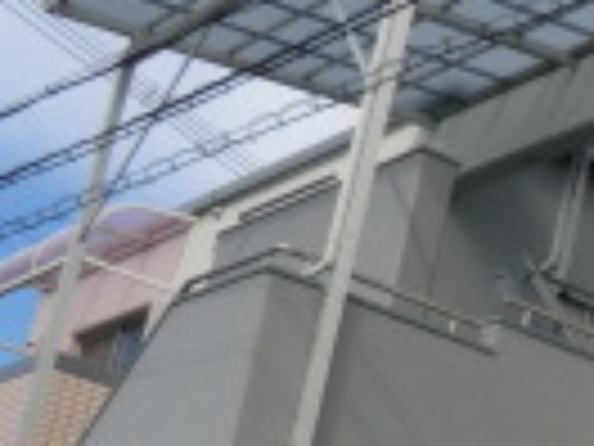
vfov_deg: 12.5
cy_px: 491
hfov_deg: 14.7
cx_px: 1089
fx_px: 1991
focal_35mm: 116
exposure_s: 1/200
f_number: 7.5
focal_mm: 4.3
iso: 80
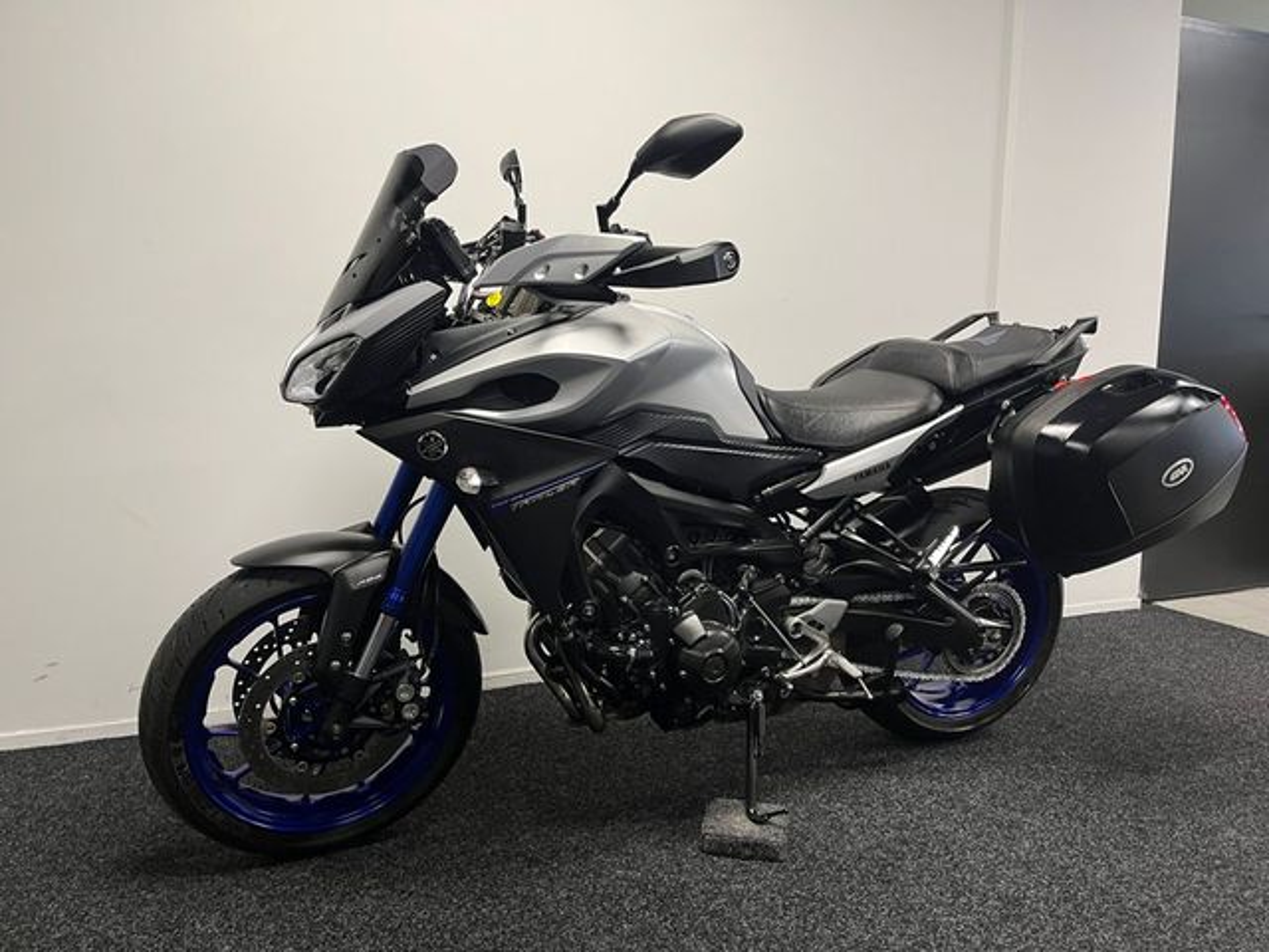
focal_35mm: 26
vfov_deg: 53.1
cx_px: 634
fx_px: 953
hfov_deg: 67.3
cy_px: 476
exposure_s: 1/50
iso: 100
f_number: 1.6
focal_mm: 5.1
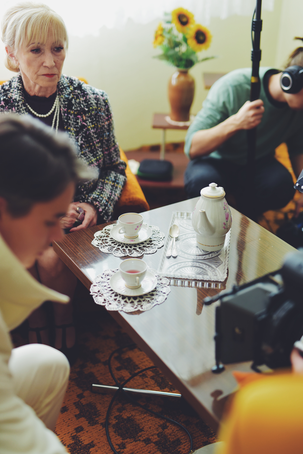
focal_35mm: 50
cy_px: 227
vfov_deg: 39.6
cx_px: 152
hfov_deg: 27.0
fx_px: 631
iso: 800
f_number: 1.8
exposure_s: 1/60
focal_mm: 50
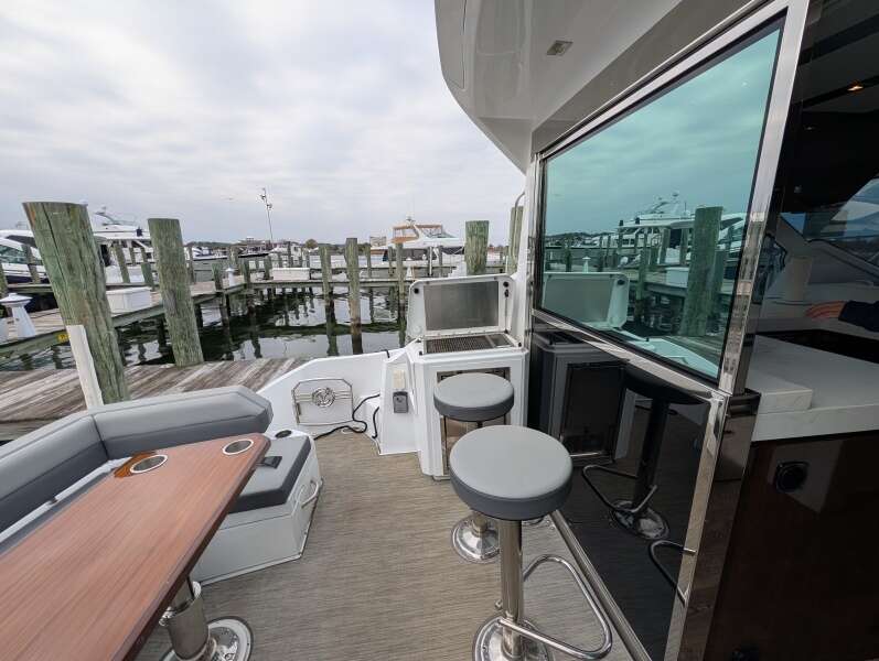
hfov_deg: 110.5
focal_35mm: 12
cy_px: 330
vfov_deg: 94.6
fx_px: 305
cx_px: 440
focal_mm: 2.02
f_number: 1.7
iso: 58
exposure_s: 1/2252
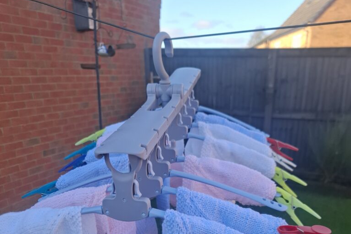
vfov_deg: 38.5
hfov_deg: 58.7
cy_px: 207
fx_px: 312
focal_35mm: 32
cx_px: 176
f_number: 1.8
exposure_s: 1/494
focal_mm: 5.54
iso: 50
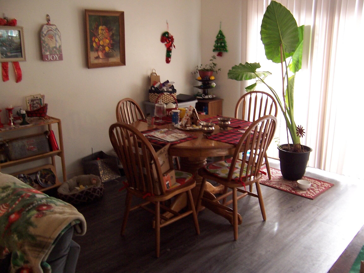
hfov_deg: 55.4
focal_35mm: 33
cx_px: 182
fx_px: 347
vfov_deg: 42.9
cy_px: 136
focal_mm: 5.5
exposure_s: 1/15
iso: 140
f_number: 3.4
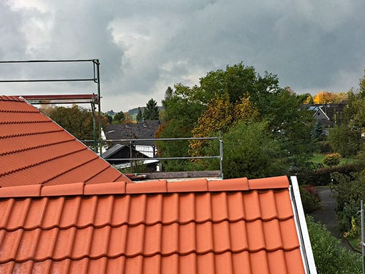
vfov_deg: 27.5
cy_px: 145
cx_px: 228
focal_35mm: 53
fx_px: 559
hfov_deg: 36.0
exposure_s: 1/900
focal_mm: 4.15
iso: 32
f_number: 2.2
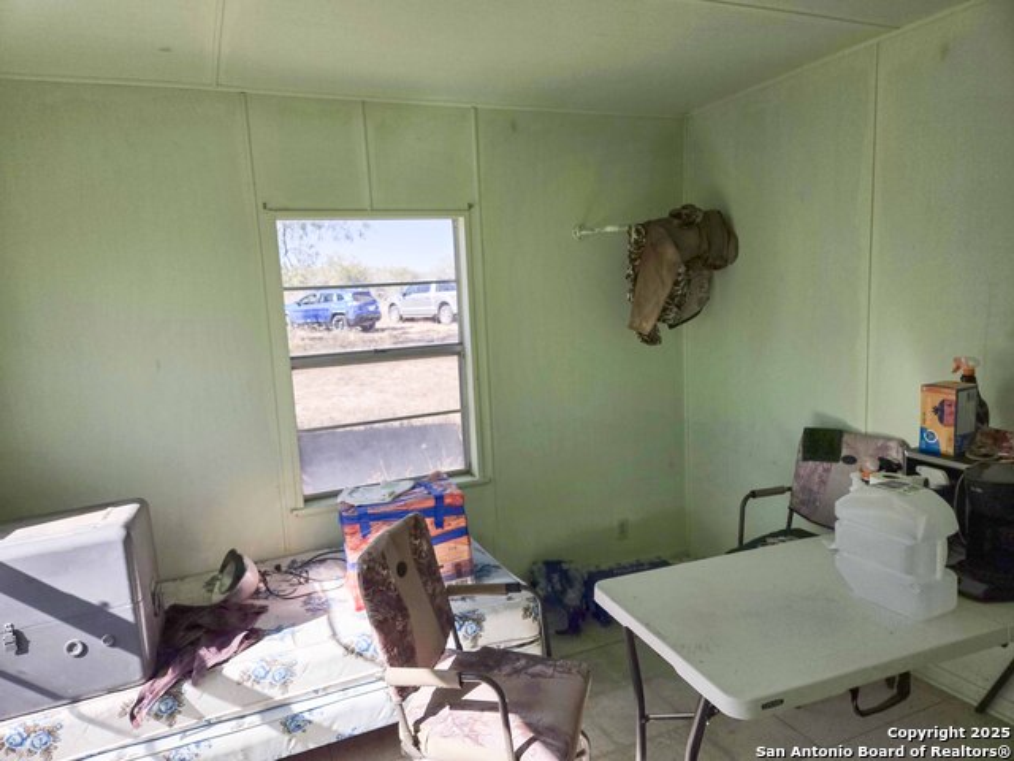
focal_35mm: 23
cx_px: 507
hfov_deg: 73.9
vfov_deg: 58.9
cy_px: 380
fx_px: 674
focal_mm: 5.4
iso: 25
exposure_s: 1/1167
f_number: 1.8
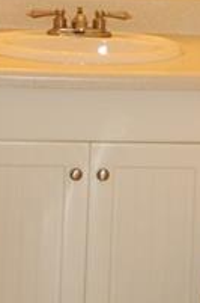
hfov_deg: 9.2
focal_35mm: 149
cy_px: -140
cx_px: 120
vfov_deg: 13.1
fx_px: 1248
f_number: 4.2
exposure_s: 1/60
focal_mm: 26
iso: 400
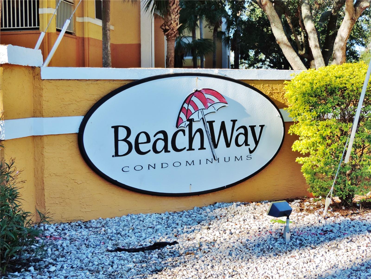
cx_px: 186
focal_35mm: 55
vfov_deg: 26.6
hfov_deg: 34.9
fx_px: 589
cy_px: 140
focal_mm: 9.8
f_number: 3.7
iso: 110
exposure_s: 1/400
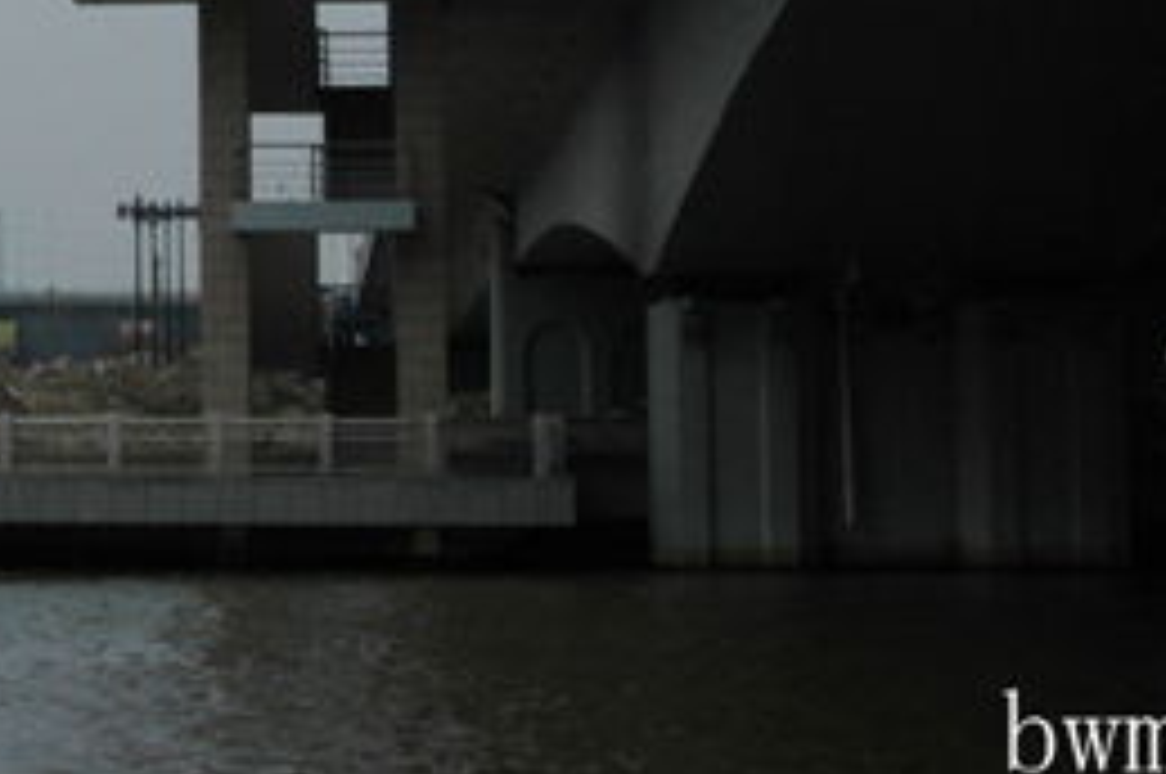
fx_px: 5693
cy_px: -290
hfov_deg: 11.3
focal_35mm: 176
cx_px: -432
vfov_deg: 7.7
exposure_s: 1/4000
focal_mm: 38
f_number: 5.6
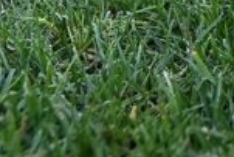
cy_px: -304
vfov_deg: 9.2
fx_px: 794
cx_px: 462
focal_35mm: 122
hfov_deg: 14.2
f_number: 4.5
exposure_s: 1/1000
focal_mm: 12
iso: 640
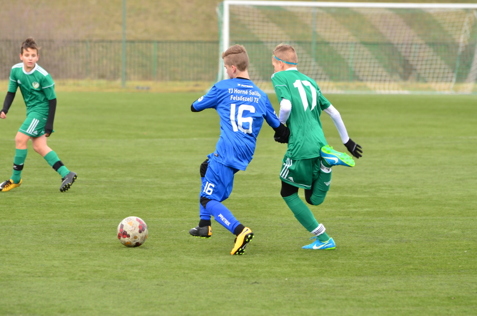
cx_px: 238
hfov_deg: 6.9
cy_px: 158
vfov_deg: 4.6
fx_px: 3967
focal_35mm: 300
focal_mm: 200
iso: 800
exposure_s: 1/640
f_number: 5.6
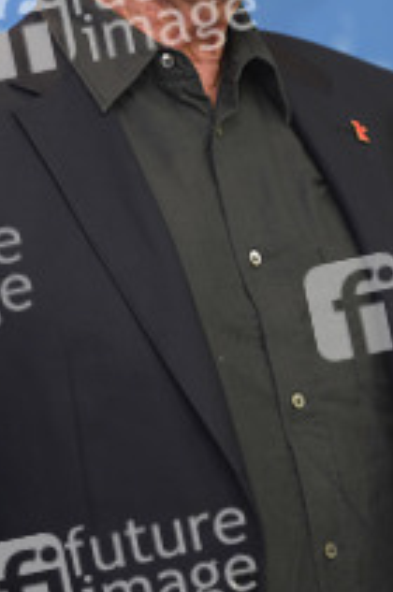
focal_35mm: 380
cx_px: 194
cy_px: 154
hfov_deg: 3.6
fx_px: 6243
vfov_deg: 5.4
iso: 800
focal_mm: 200
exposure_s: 1/320
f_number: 3.5
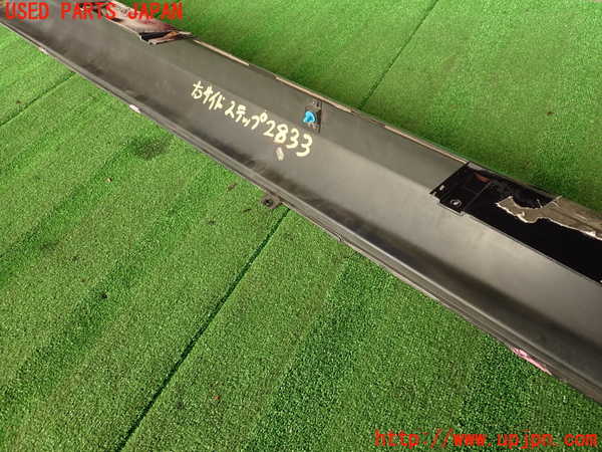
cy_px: 226
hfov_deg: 69.4
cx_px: 301
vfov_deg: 54.9
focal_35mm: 25
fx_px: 435
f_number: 2.8
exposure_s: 1/60
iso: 100
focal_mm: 4.5
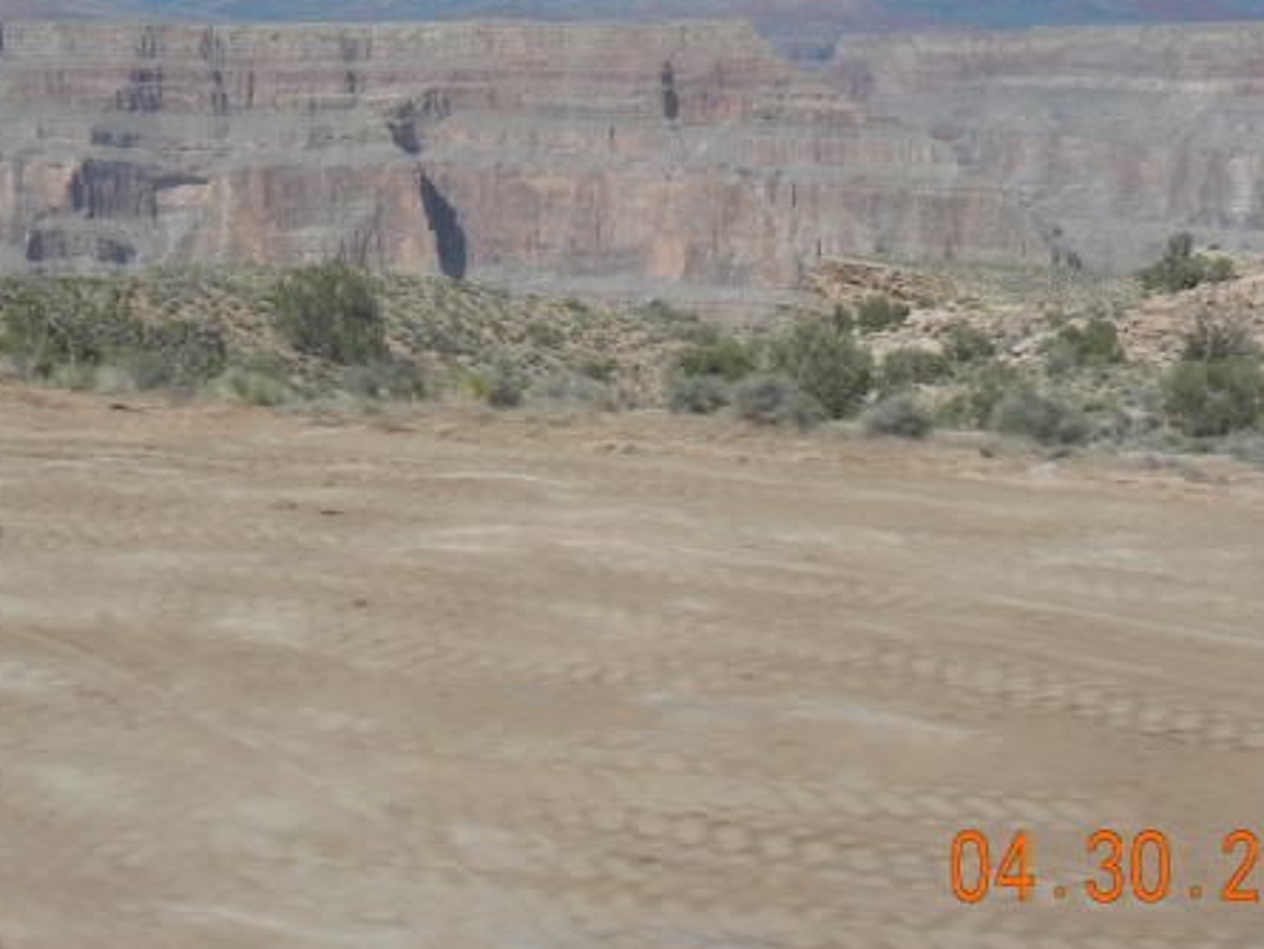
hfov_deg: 27.9
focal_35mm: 69
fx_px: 2520
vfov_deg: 20.6
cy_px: 3
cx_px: 389
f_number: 7
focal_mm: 5.4
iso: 160
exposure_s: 1/333
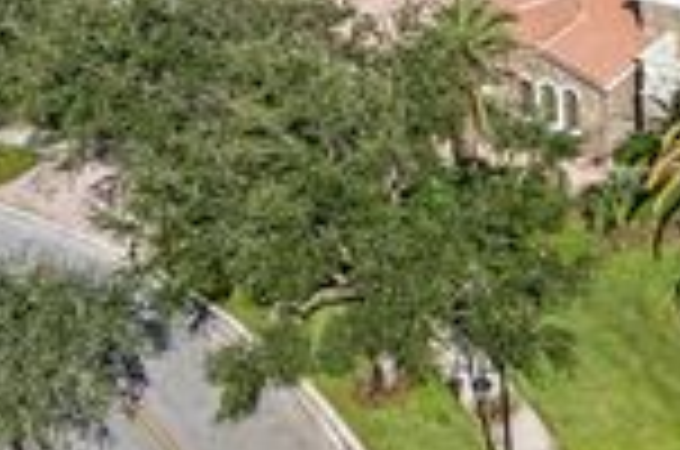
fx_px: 1753
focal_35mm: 93
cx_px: 730
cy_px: 92
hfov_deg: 21.0
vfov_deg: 14.6
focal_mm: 10.26
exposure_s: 1/1600
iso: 200
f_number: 4
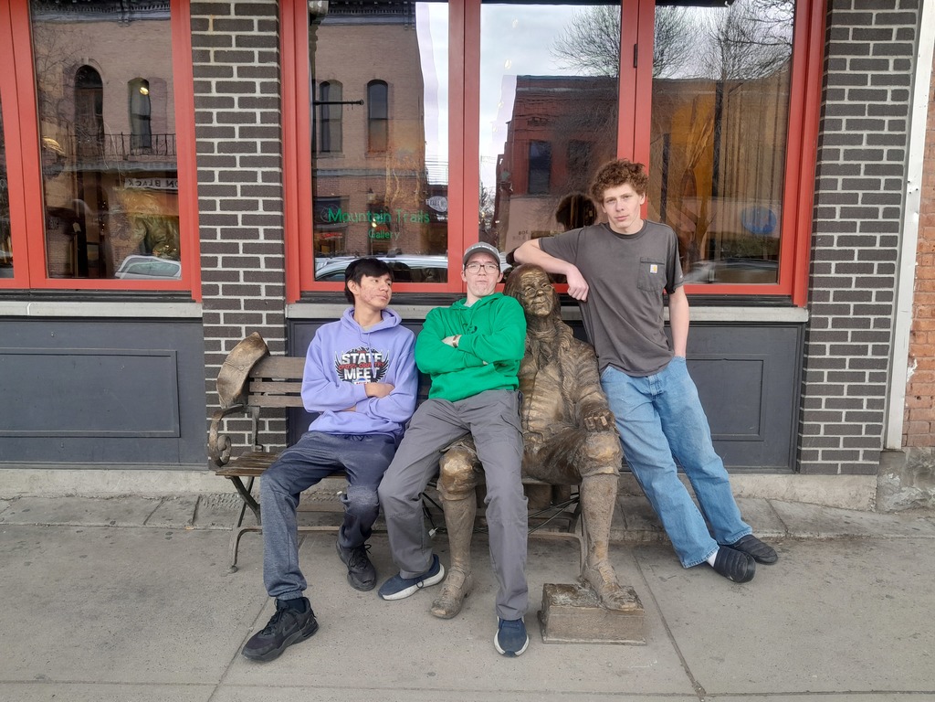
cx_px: 468
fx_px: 729
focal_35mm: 27
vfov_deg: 51.4
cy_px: 351
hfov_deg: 65.3
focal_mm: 4
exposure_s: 1/60
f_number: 1.8
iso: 40
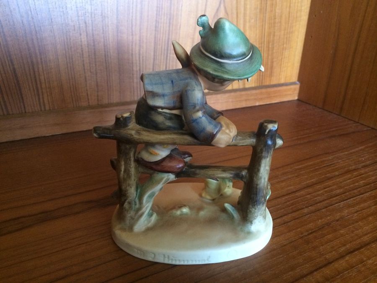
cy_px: 142
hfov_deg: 60.0
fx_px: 327
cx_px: 188
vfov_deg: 46.8
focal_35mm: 30
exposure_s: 1/20
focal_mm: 4.12
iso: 320
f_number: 2.2
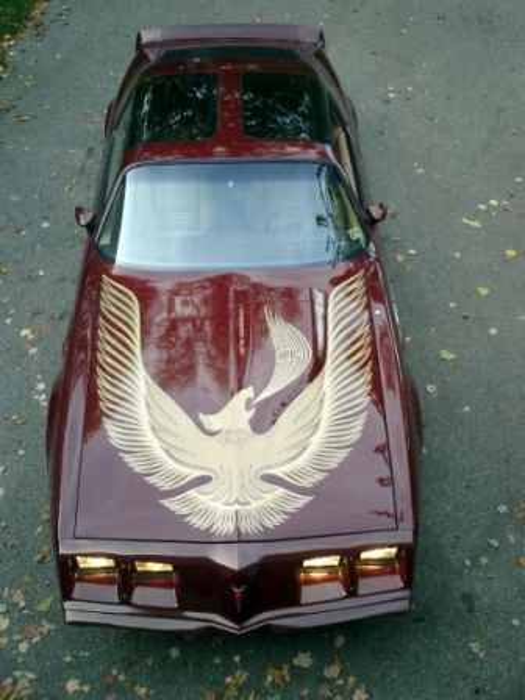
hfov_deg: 39.7
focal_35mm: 36
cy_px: 350
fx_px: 728
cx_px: 262
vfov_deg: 51.4
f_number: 3.2
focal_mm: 7.5
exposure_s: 1/80
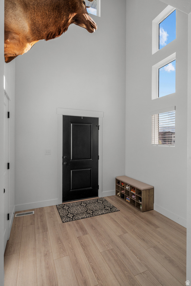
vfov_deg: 88.4
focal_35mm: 18
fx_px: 147
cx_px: 96
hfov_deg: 66.0
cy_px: 143
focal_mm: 18.5
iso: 500
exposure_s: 1/20
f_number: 8
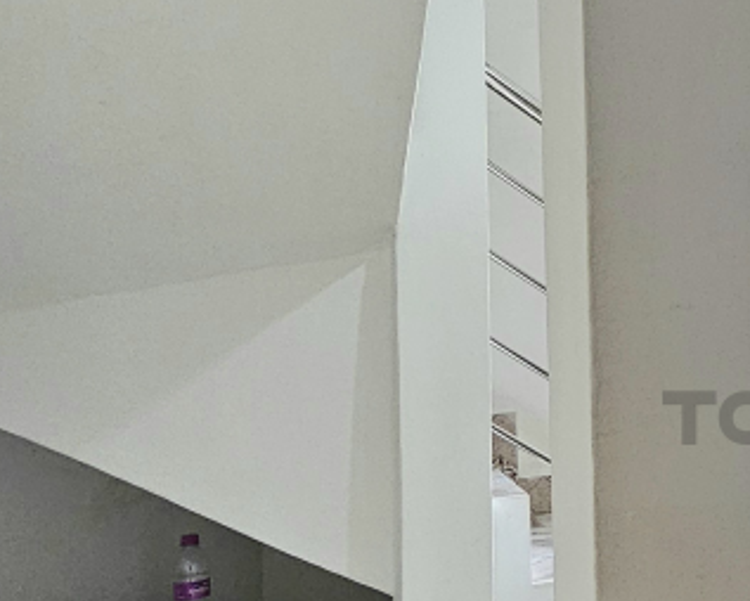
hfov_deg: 30.2
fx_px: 1066
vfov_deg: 31.4
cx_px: 989
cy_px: 263
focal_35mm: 48
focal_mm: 2.2
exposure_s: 1/30
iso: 400
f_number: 2.2
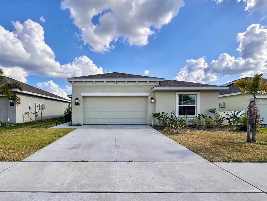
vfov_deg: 85.7
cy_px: 100
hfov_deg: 102.1
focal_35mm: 14
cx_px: 134
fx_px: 108
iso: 40
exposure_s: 1/1832
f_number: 2.2
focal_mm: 2.22
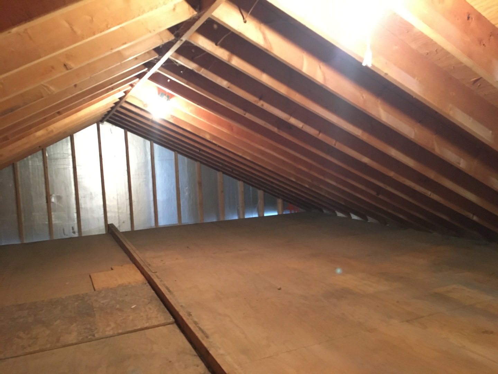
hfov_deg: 61.7
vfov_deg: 48.2
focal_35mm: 29
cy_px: 187
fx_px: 417
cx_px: 249
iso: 500
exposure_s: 1/15
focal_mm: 4.15
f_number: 2.2
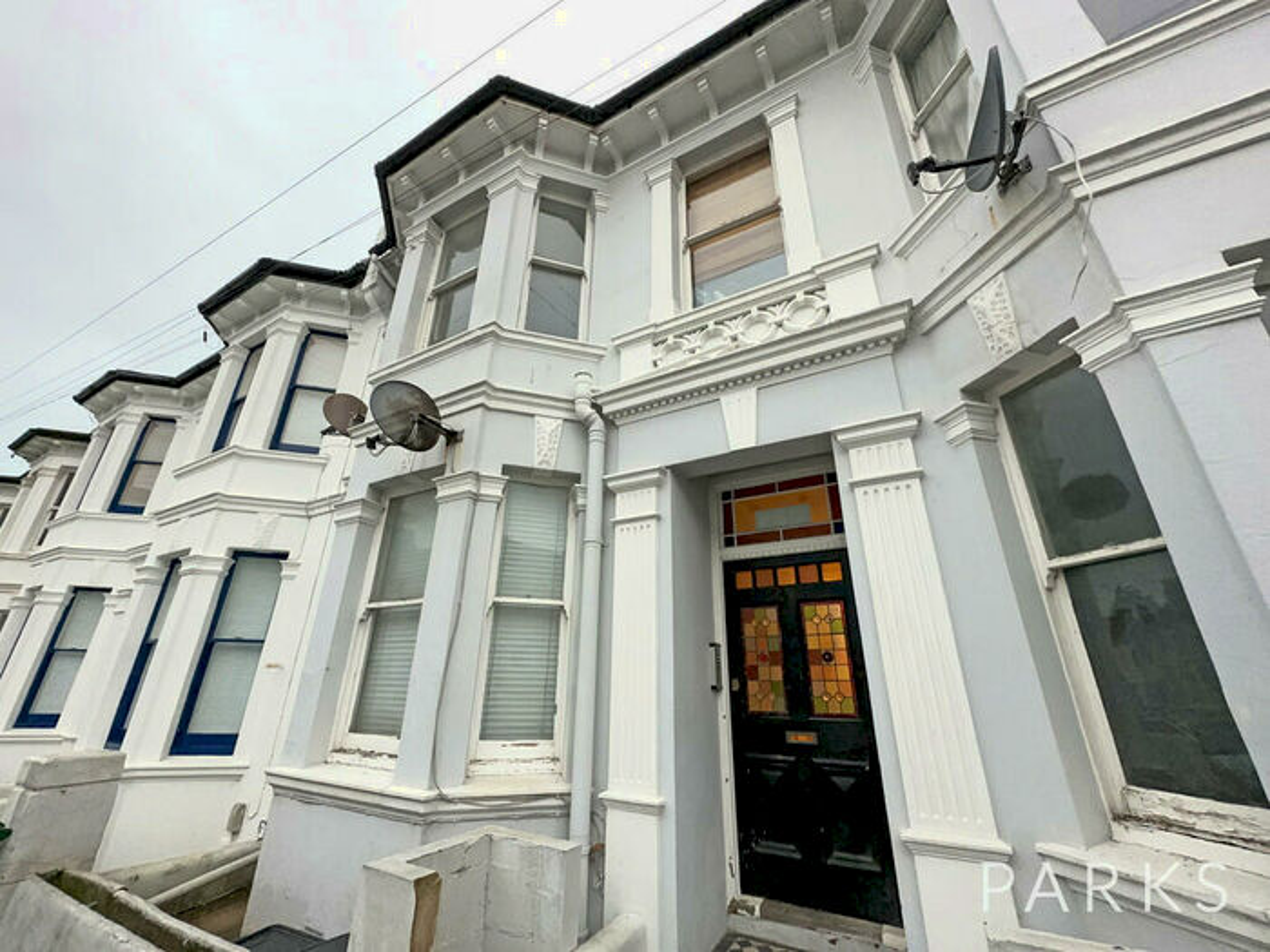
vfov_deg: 85.7
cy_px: 476
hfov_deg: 102.1
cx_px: 635
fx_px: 514
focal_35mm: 14
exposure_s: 1/60
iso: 200
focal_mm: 2.22
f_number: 2.2
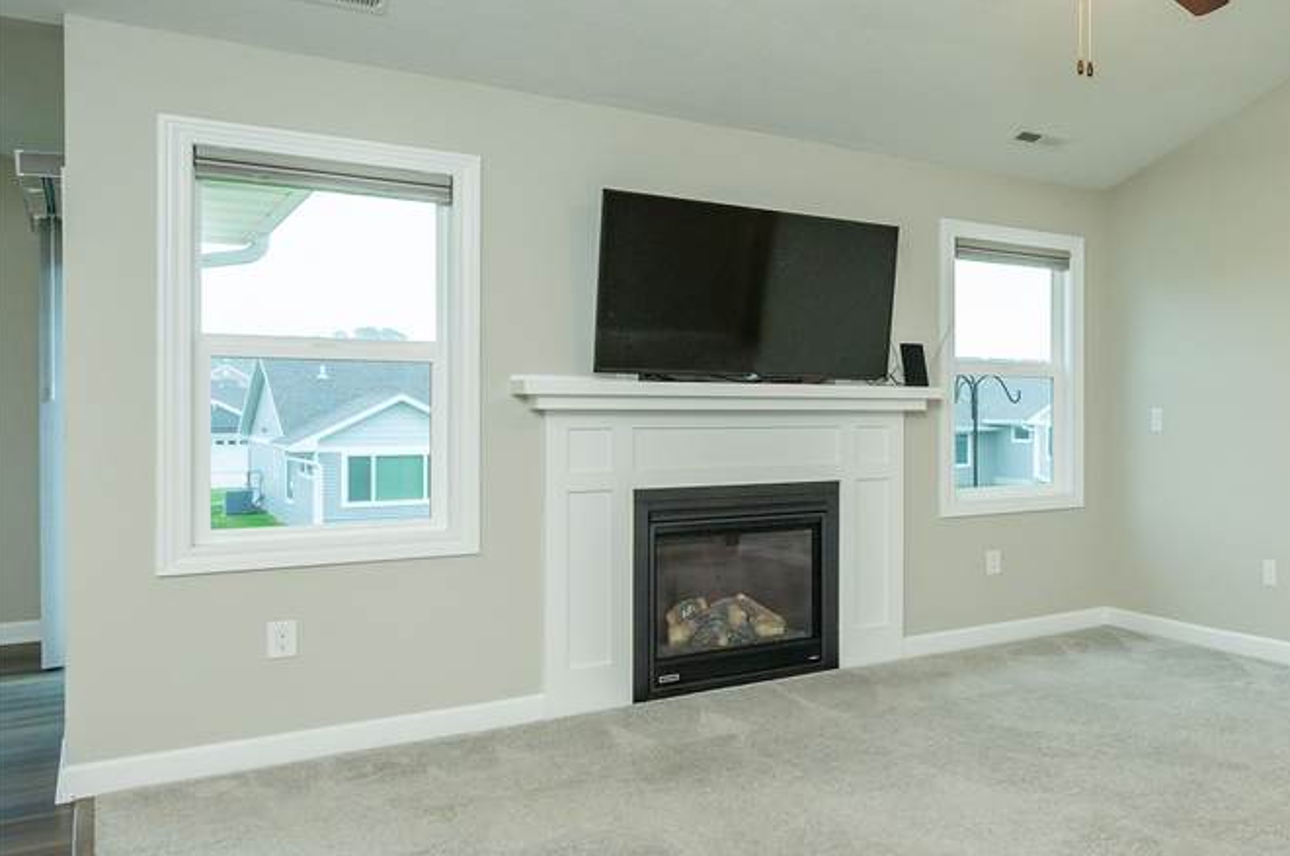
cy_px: 422
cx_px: 1241
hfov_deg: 49.8
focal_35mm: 32
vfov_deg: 41.1
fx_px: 1144
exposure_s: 1/50
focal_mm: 16.5
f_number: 9
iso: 1000
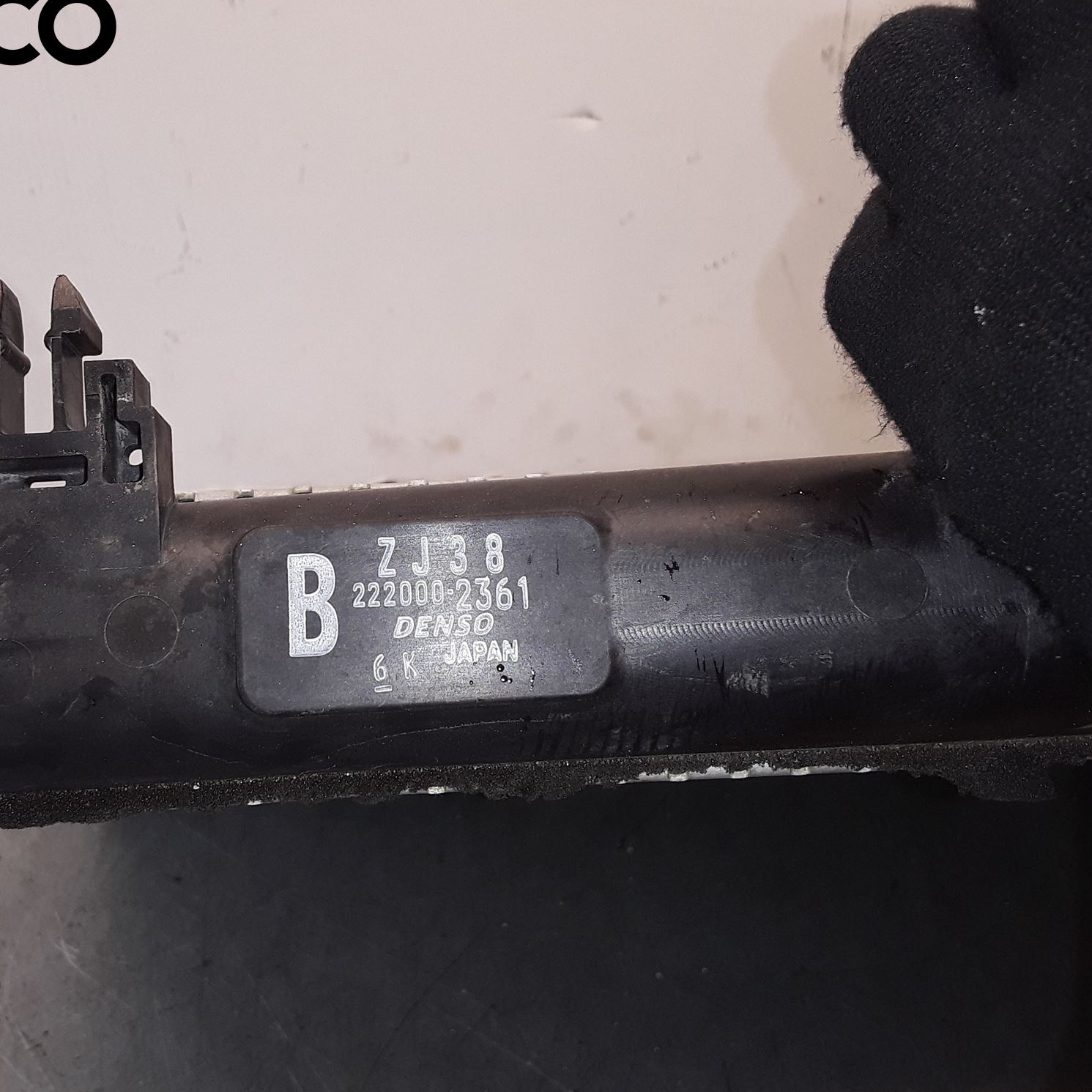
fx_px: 1213
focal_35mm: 34
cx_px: 416
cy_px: 549
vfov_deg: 48.5
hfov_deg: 48.0
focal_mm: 2.91
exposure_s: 1/133
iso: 40
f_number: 1.9
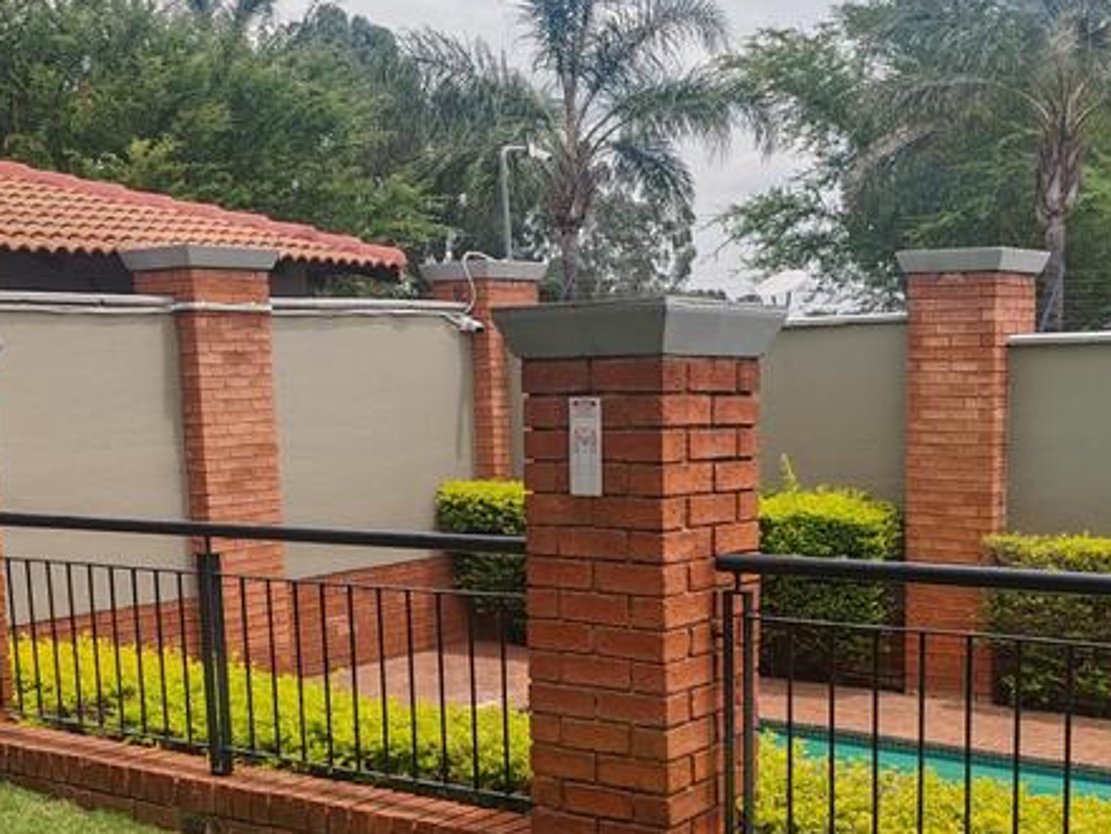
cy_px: 605
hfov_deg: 38.8
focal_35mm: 49
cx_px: 655
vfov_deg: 29.3
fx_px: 1573
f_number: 1.9
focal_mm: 6.12
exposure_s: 1/710
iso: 50
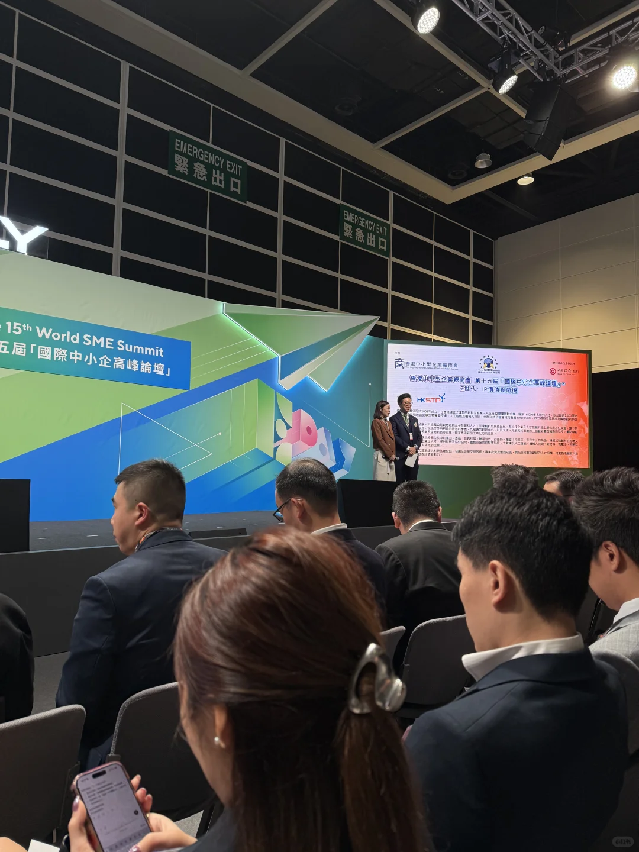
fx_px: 591
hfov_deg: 56.8
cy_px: 426
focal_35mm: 24
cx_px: 320
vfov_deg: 71.6
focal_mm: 6.76
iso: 100
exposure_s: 1/121
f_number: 1.78
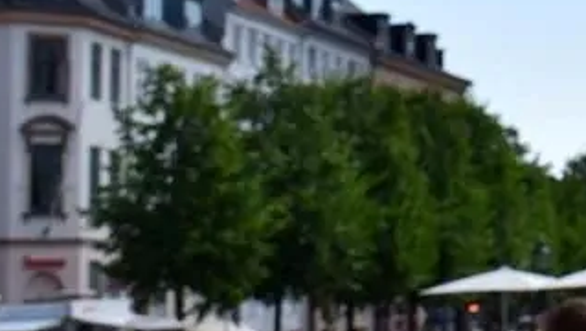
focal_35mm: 133
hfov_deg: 14.9
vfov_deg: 9.0
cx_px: 889
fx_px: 2065
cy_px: -83
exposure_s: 1/500
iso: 320
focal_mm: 25
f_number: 11
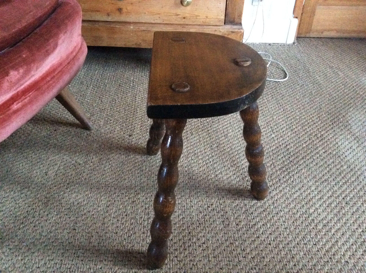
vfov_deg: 44.1
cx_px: 183
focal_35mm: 32
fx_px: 338
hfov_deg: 56.9
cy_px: 136
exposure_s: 1/17
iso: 800
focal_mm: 3.3
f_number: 2.4
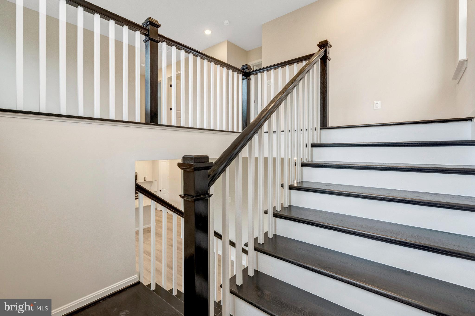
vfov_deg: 73.7
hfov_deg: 96.7
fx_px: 211
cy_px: 158
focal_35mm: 16
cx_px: 238
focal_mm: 16
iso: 1250
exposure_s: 1/200
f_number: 8
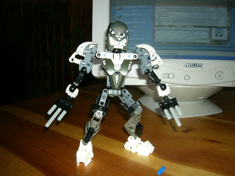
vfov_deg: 40.7
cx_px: 118
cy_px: 88
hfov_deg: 52.6
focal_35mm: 35
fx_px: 238
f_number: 2.8
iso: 100
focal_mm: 5.8
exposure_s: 1/60
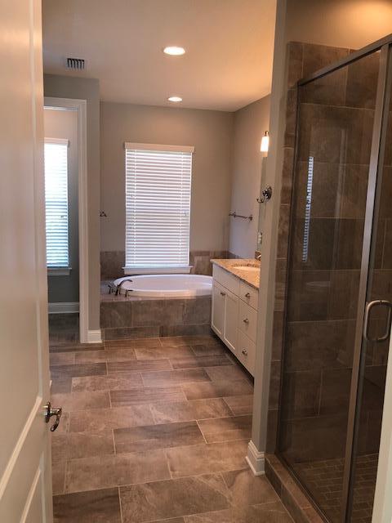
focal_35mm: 28
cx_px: 196
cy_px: 262
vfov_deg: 63.4
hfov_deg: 49.7
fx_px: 423
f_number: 1.8
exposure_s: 1/20
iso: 40
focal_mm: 3.99
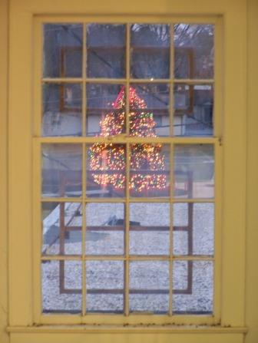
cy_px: 172
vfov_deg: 14.2
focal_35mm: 139
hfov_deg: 10.7
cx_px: 129
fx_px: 1379
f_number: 3.2
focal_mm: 23.1
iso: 160
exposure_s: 1/8
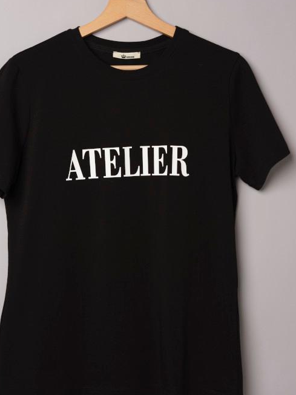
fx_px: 856
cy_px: 182
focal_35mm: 75
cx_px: 130
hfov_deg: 19.6
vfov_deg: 26.0
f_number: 8
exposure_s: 1/125
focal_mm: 63
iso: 100
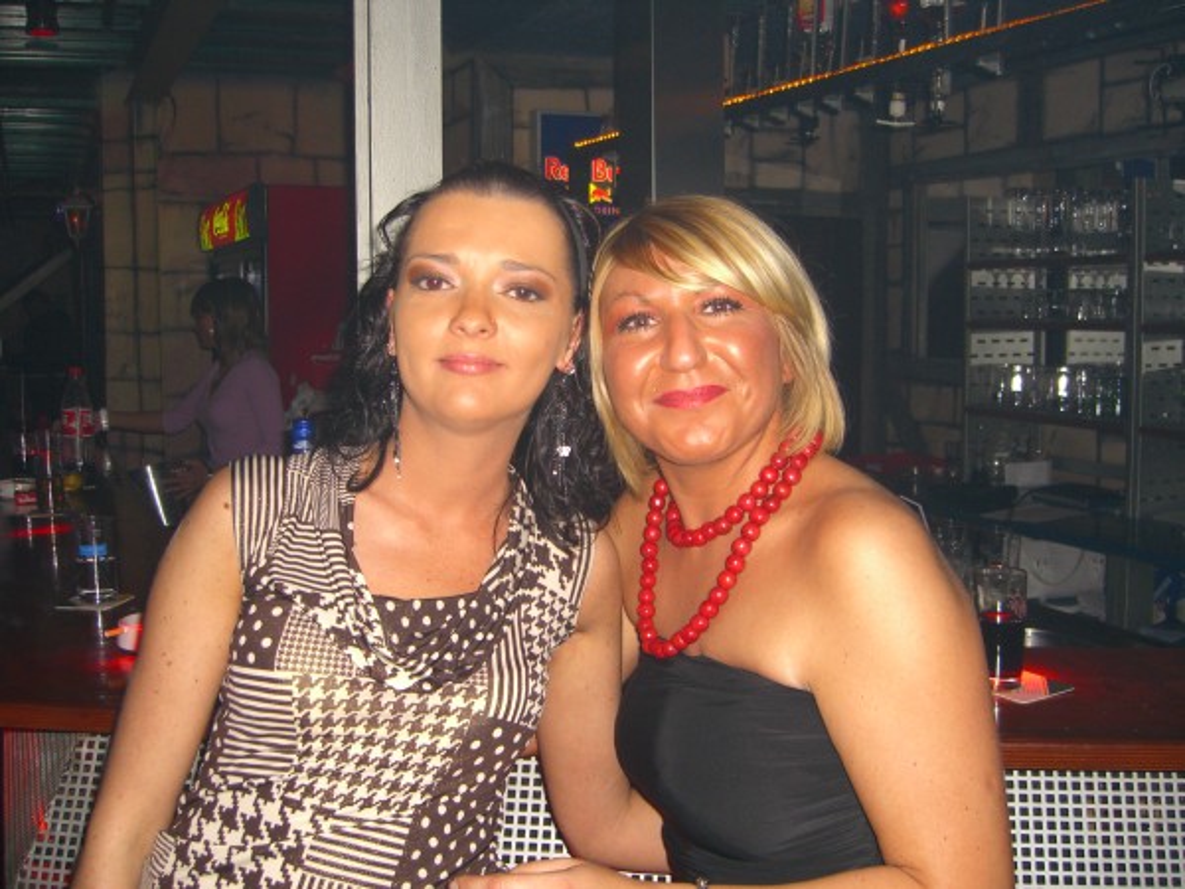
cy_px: 444
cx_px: 592
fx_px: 1301
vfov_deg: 37.7
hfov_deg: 49.0
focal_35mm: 38
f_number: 2.8
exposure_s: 1/60
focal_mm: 7.9
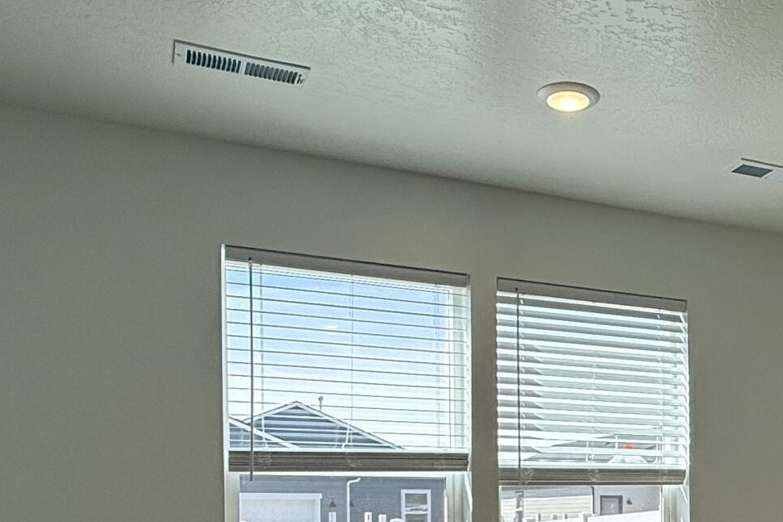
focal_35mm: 45
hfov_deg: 41.1
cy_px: 538
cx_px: 663
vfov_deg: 27.9
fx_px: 979
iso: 64
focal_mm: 2.22
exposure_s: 1/531
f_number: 2.2
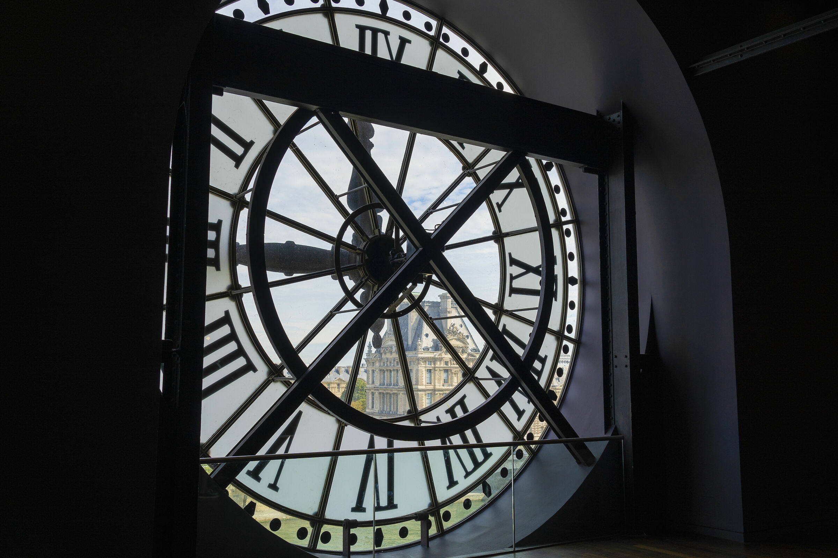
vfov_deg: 38.9
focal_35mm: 34
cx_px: 419
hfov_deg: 55.8
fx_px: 791
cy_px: 279
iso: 100
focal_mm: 34
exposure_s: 1/250
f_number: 7.1
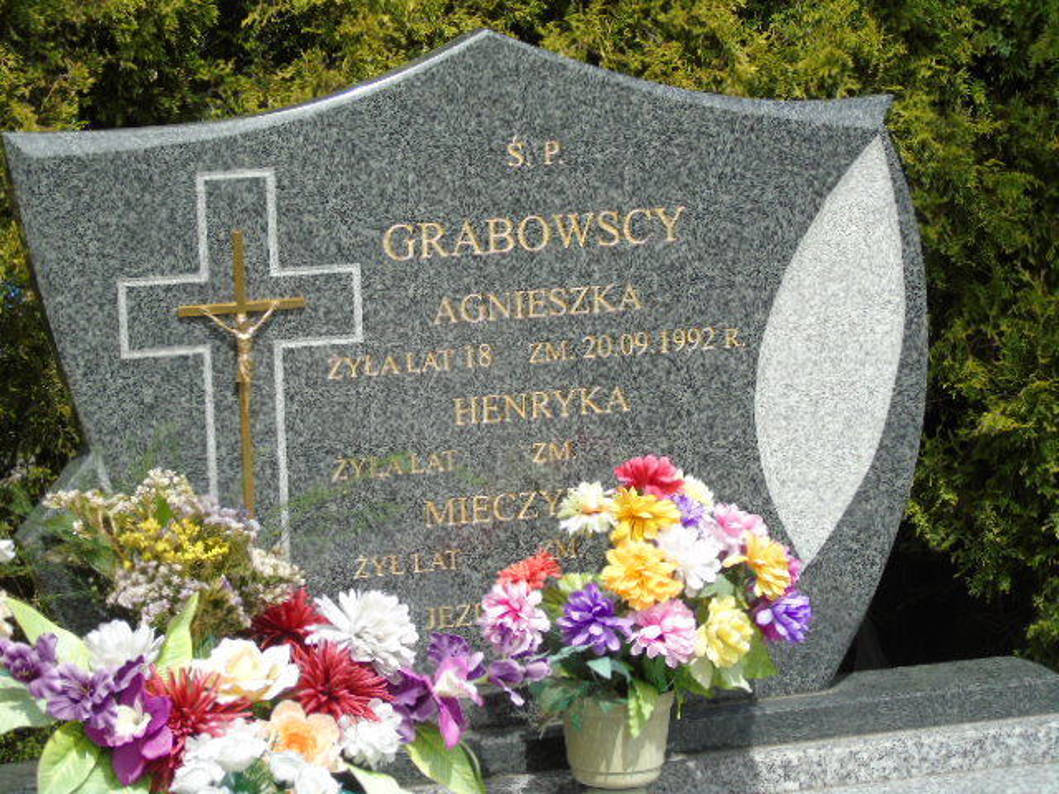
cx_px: 530
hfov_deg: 18.2
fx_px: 3304
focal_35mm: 108
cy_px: 397
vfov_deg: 13.7
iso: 80
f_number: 4.4
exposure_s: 1/640
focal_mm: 19
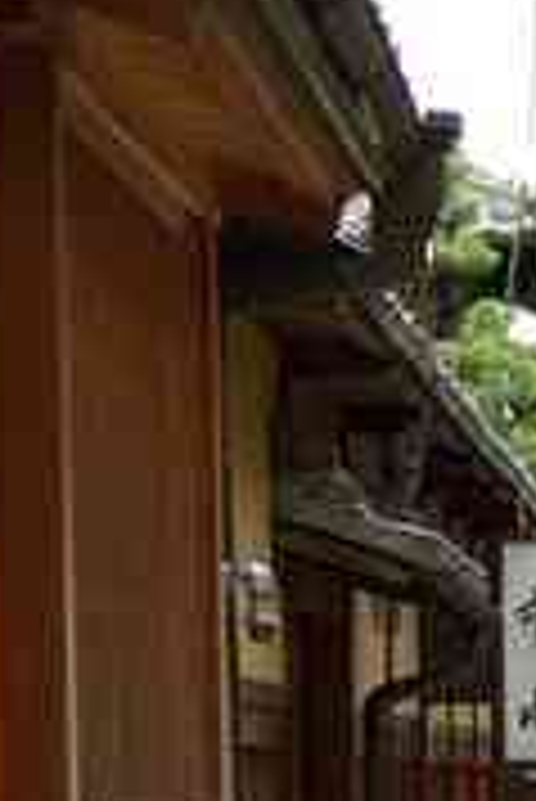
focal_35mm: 226
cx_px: 1180
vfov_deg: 9.0
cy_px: 814
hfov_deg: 5.9
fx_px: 5040
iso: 100
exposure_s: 1/60
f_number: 4
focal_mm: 26.8
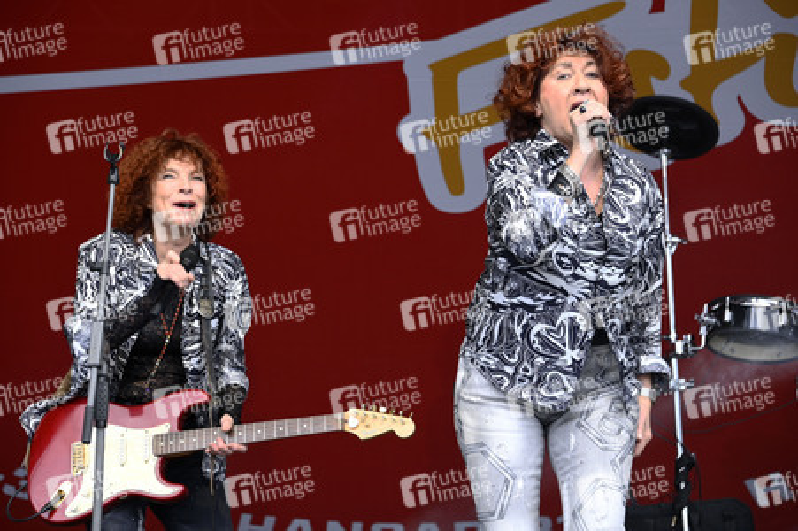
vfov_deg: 12.2
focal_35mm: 112
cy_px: 266
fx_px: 2481
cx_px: 399
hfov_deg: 18.3
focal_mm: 112
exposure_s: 1/250
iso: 500
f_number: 5.3
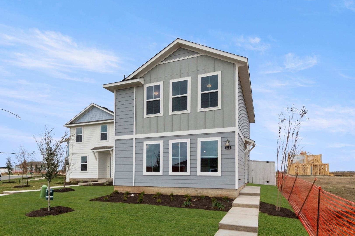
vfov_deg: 36.8
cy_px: 118
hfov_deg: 53.2
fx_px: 355
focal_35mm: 36
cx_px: 178
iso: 400
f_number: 8
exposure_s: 1/2000
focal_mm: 24
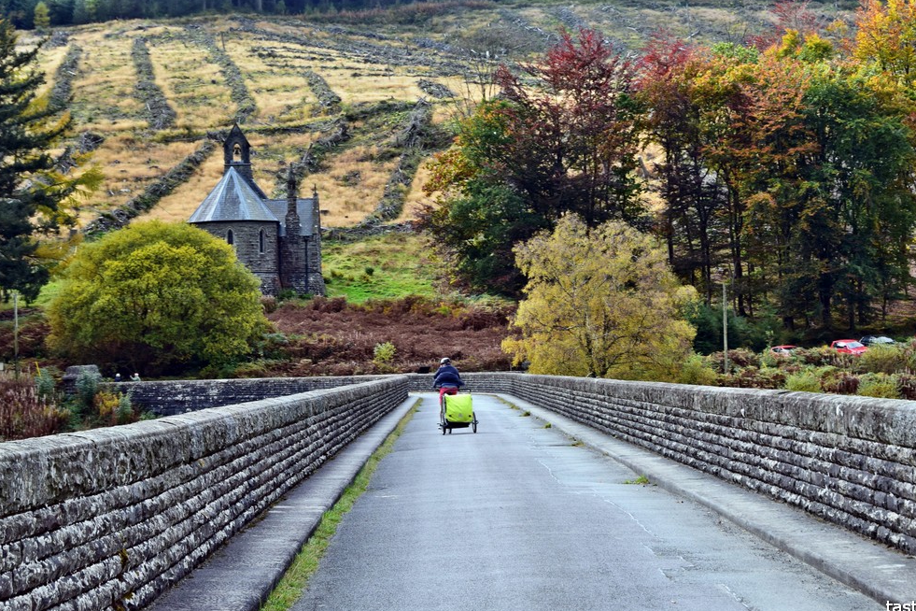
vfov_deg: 14.5
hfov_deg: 21.6
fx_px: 2406
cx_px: 475
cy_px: 271
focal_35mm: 95
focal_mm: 55
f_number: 9
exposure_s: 1/160
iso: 400
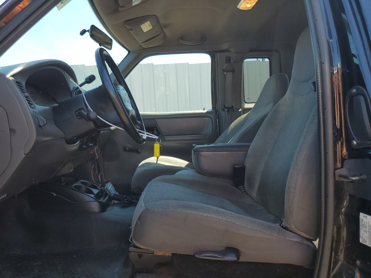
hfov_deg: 67.3
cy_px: 139
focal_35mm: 26
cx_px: 186
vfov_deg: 53.1
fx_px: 279
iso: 50
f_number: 1.5
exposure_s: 1/556
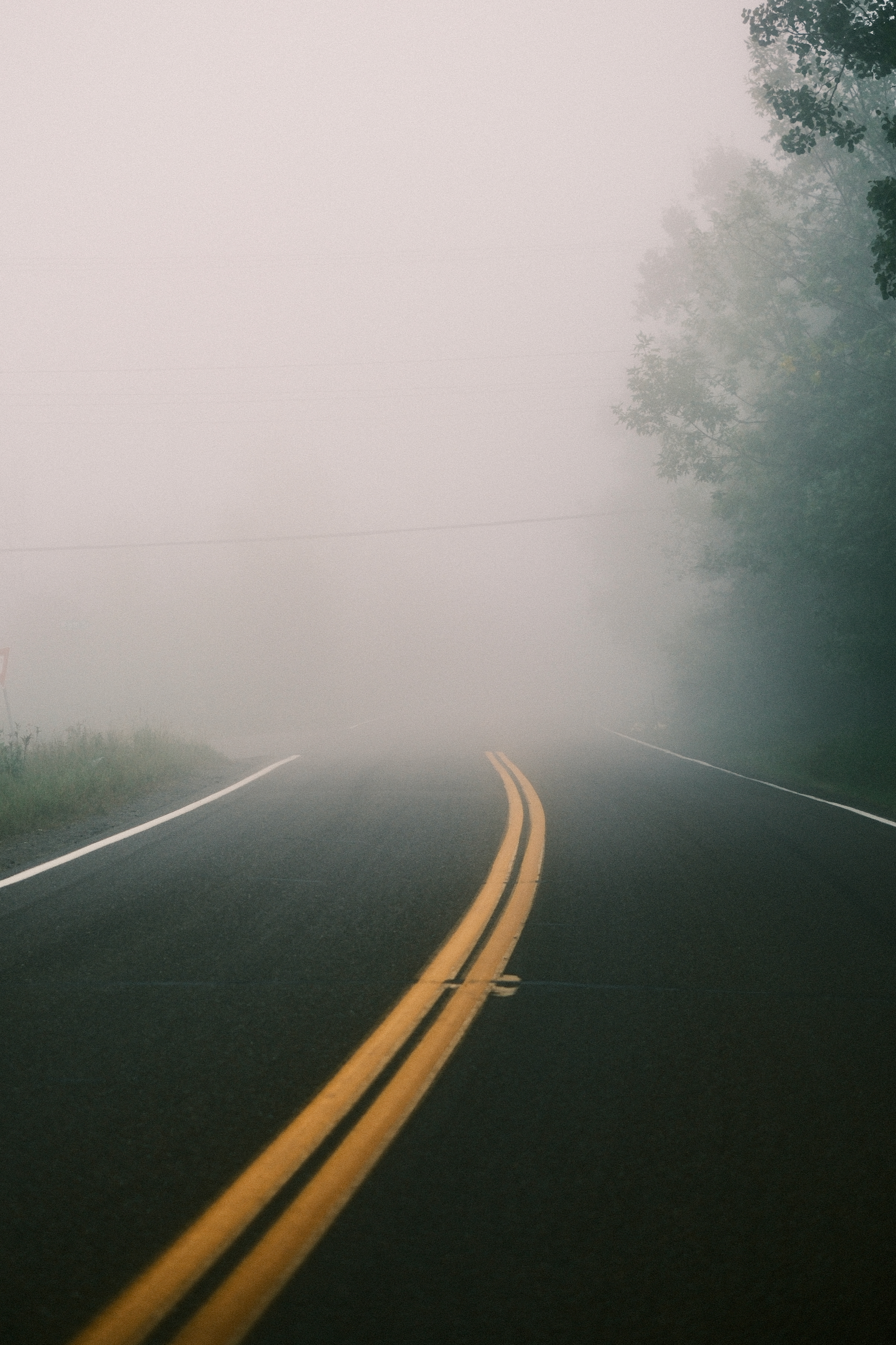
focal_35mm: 53
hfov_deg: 25.5
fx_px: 1979
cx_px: 448
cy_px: 672
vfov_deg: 37.5
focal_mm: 35
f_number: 1.8
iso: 250
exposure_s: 1/850
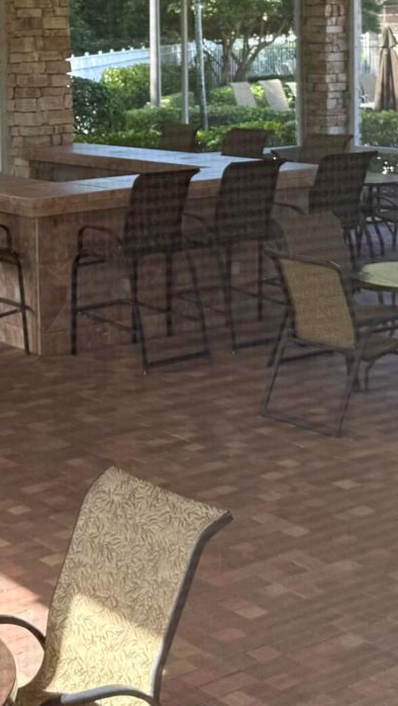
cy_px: 113
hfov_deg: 16.0
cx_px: 106
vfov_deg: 27.5
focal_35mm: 75
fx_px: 1406
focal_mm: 6.76
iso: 80
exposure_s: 1/344
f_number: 1.78
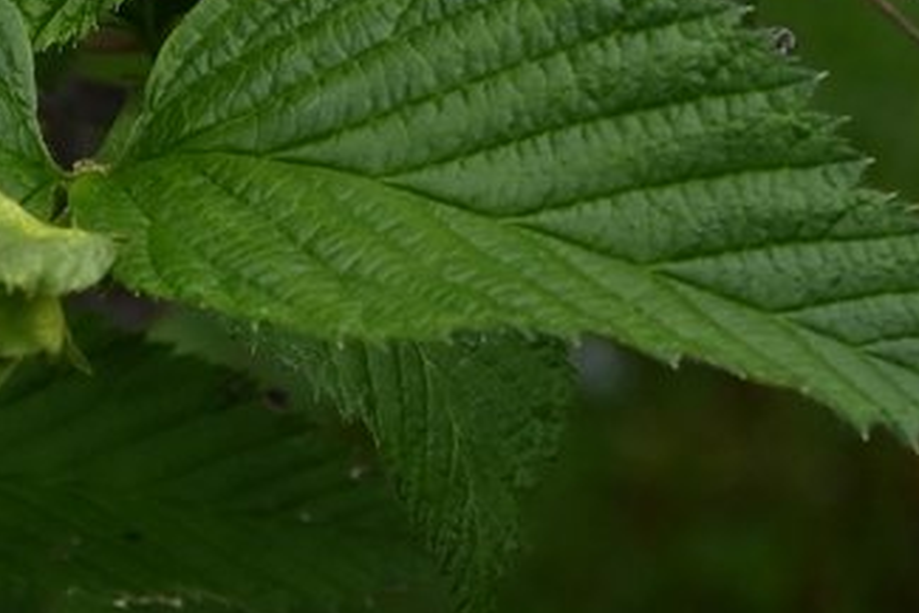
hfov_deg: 8.0
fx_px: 6282
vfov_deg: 5.5
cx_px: -792
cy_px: 879
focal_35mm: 246
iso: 400
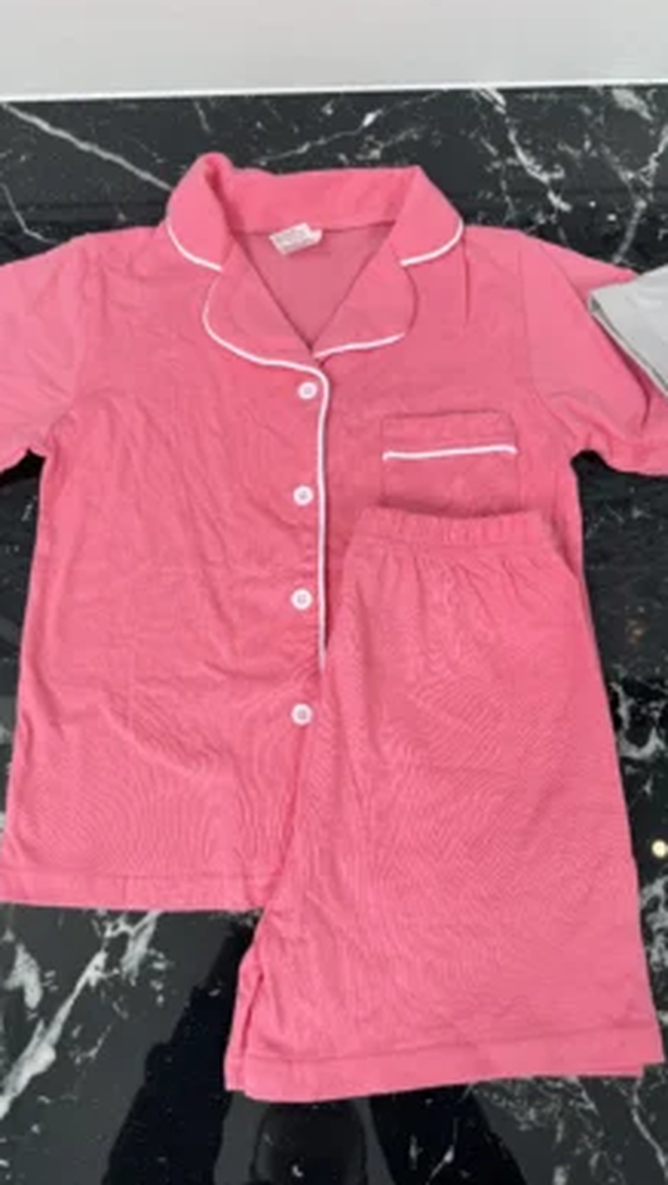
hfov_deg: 42.9
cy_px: 582
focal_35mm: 27
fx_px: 849
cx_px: 300
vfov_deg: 69.8
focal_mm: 6.76
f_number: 1.78
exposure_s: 1/121
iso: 64
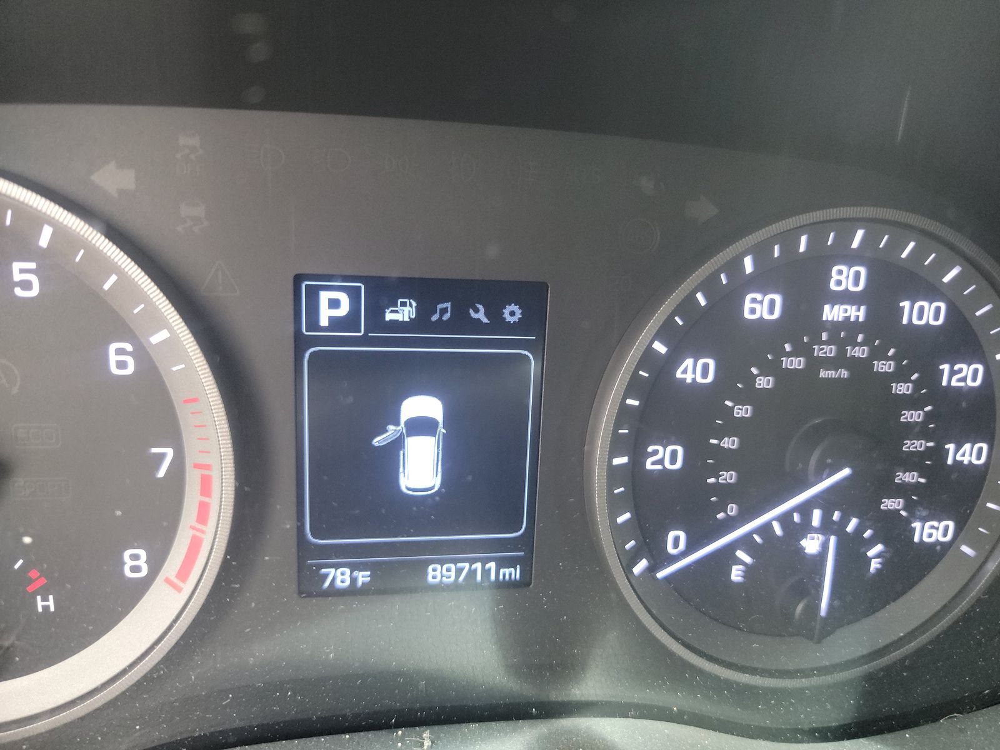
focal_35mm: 24
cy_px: 375
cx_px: 500
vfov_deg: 56.8
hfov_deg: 71.6
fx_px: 693
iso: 1073
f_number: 1.8
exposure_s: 1/59
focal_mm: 6.7
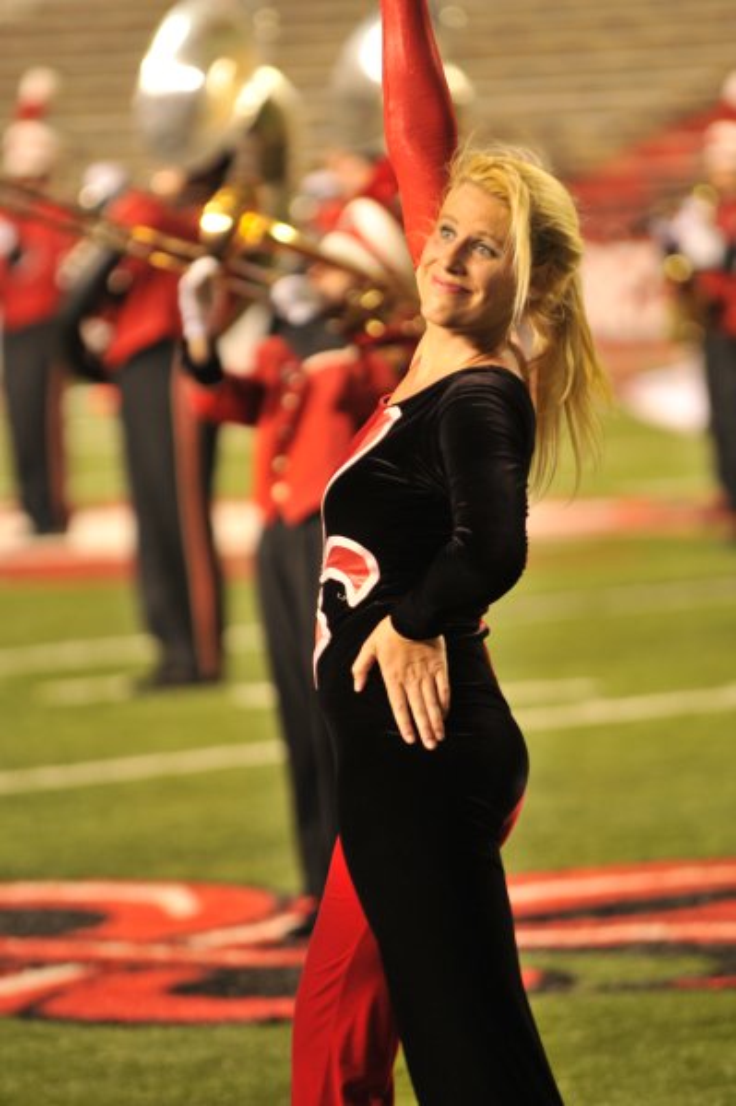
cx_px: 368
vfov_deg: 6.9
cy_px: 553
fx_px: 9215
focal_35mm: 300
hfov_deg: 4.6
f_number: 2.8
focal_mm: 200
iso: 400
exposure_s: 1/60
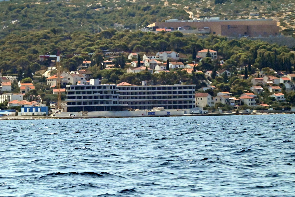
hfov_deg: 8.2
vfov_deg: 5.5
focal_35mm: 250
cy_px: 98
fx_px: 2049
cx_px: 148
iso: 28800
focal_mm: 250
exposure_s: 1/8000
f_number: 29
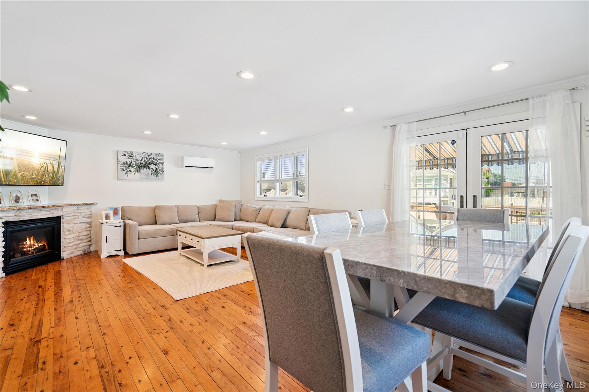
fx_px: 262
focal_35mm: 16
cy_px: 196
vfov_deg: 73.7
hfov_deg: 96.7
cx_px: 294
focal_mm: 16
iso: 500
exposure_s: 1/80
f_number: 5.6
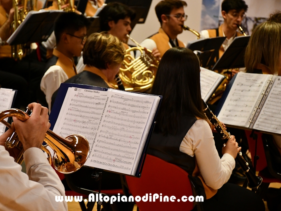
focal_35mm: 115
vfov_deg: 12.9
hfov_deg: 17.1
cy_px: 105
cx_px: 129
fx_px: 934
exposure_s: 1/125
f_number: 5
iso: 3200
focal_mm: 70
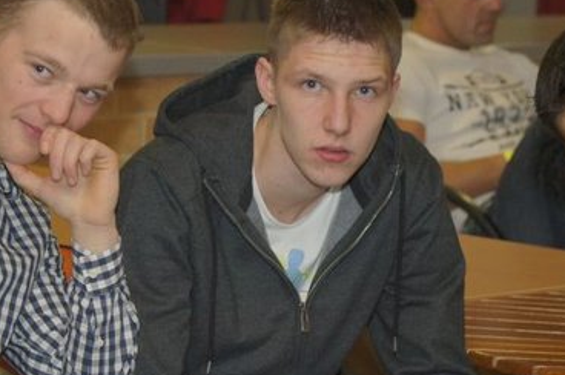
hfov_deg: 10.4
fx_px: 3116
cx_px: 336
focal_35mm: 199
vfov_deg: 6.9
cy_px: 238
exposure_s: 1/125
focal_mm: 75
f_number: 5.6
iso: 1600
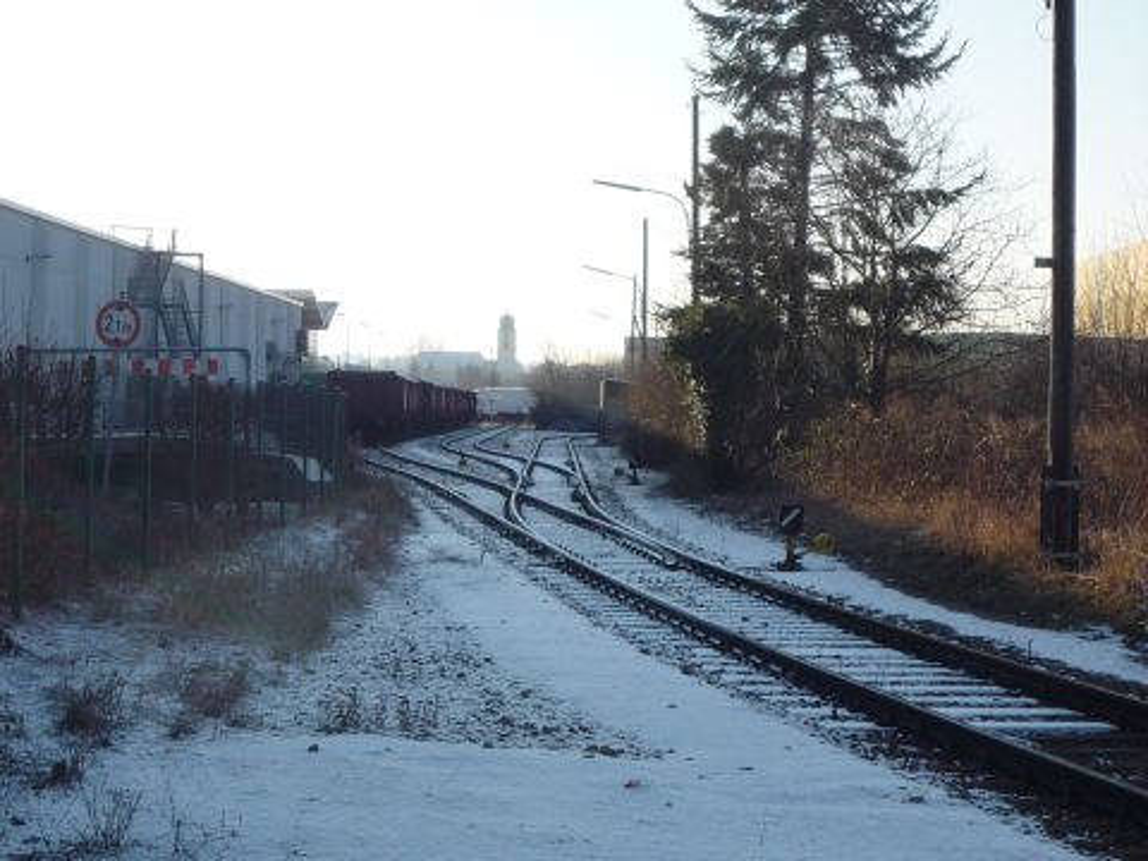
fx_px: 2454
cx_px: 574
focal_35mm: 74
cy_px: 430
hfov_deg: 26.3
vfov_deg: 19.9
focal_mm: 7.5
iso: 100
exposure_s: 1/400
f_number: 4.5
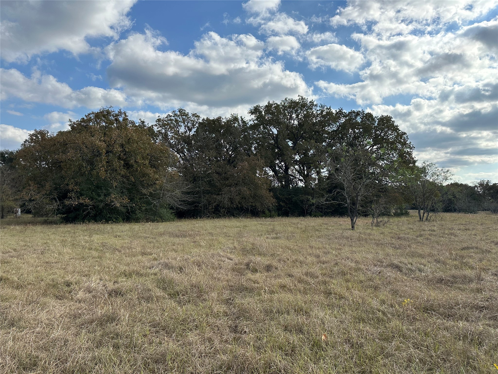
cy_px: 187
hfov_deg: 71.6
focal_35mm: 24
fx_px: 345
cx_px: 249
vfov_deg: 56.8
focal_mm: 6.86
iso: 80
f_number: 1.78
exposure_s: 1/5525
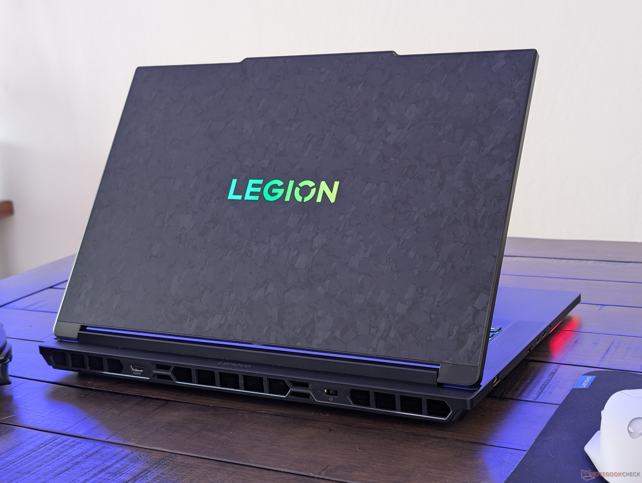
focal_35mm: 49
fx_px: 910
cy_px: 242
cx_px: 321
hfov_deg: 38.9
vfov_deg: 29.7
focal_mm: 6.9
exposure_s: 1/23.8
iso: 69
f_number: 1.68
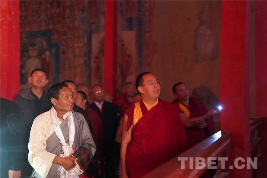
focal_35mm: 42
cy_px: 89
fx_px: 311
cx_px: 134
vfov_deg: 31.9
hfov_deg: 46.4
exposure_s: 1/13
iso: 6400
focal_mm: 42
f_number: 2.8
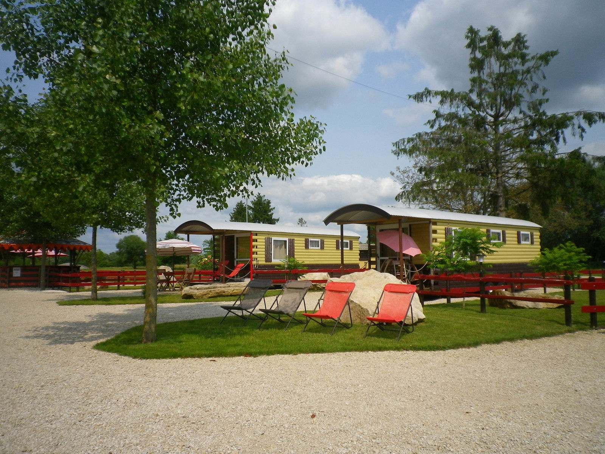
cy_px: 227
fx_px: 489
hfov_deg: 63.4
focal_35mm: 28
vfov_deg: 49.7
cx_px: 302
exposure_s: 1/1250
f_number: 3.5
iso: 80
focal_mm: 5.05
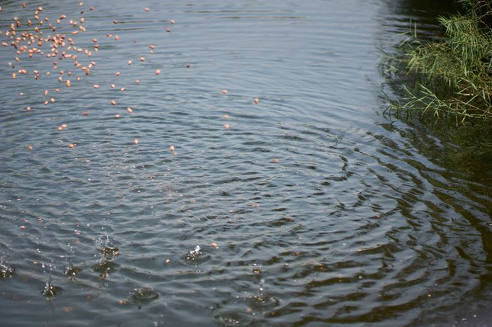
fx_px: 1353
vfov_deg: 13.8
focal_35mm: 99
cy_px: 150
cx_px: 231
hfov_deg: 20.6
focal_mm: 85
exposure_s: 1/8000
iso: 250
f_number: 1.8
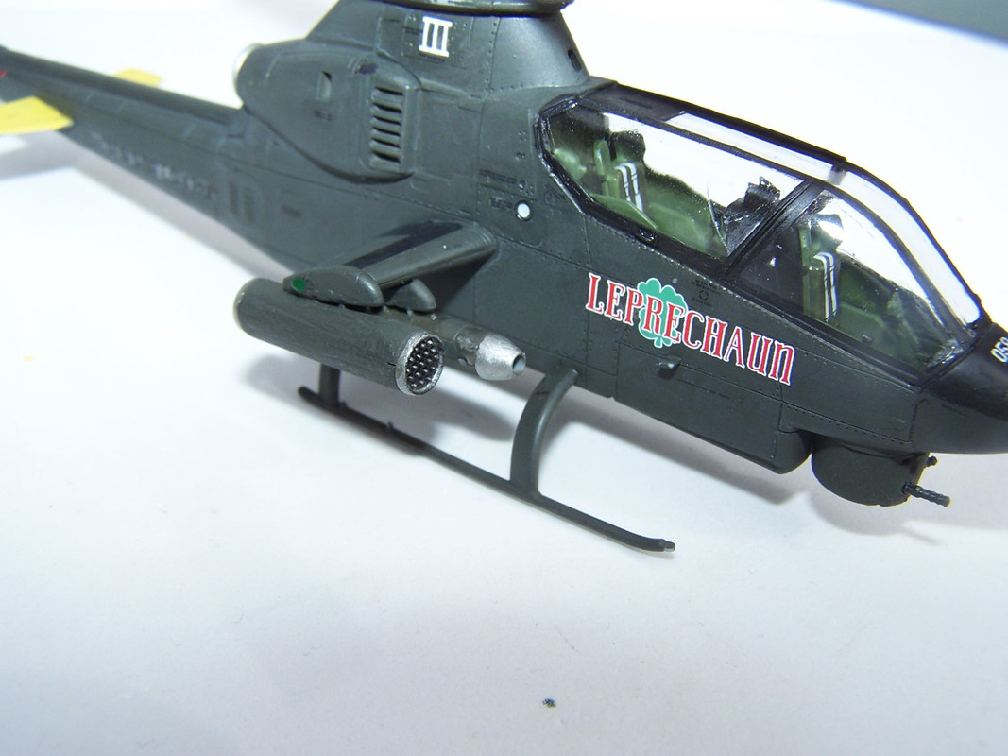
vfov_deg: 37.7
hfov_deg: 49.0
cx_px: 504
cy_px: 378
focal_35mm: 38
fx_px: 1106
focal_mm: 6.3
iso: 80
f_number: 4
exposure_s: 1/1000
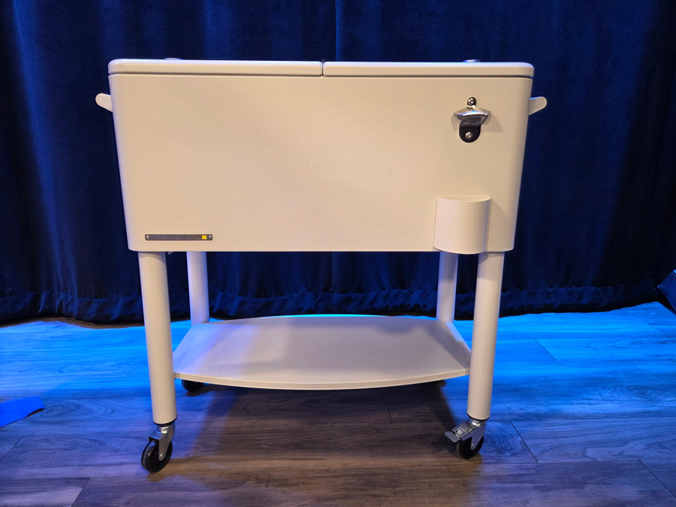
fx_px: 449
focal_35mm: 23
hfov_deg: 73.9
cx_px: 338
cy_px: 254
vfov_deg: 58.9
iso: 250
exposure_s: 1/63.3
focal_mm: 5.4
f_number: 1.8
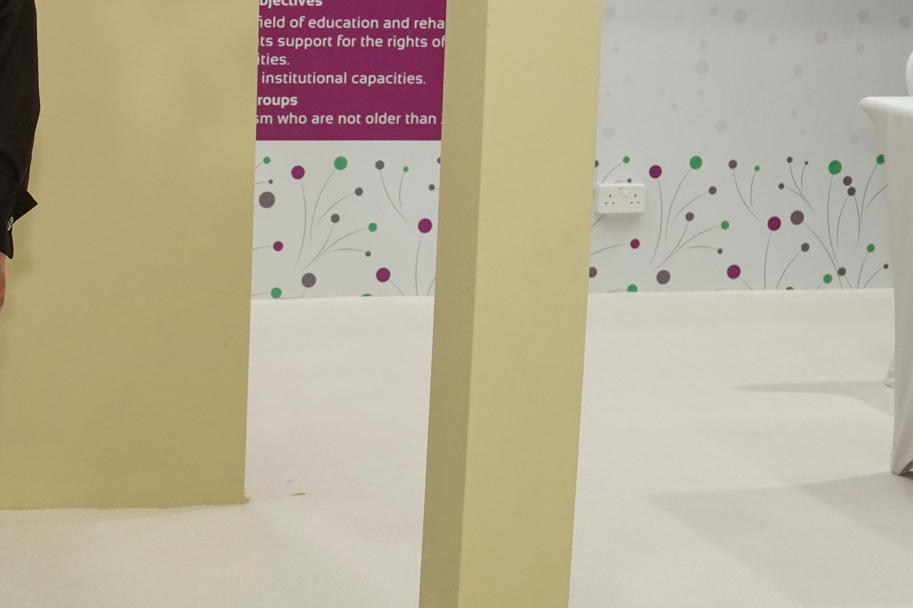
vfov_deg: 14.8
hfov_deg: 20.3
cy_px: 155
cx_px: -245
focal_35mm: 92
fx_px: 2341
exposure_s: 1/160
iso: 1000
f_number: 5
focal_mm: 21.2
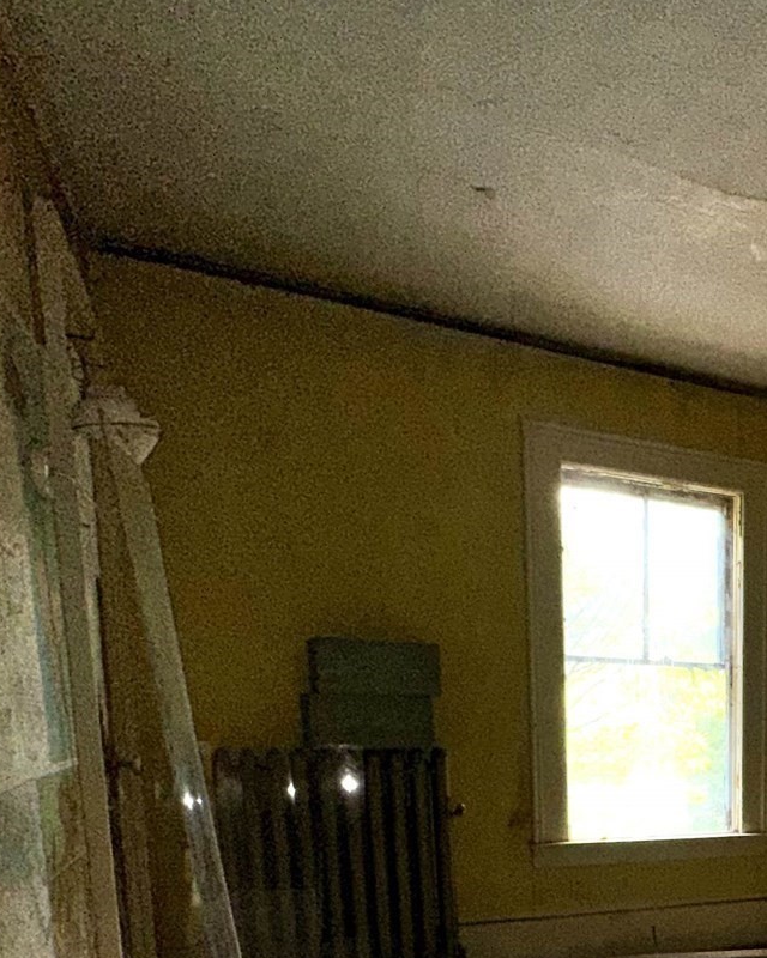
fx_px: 993
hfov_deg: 34.0
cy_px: 875
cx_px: 923
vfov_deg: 46.2
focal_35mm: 35
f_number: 2.2
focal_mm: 2.22
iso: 64
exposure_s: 1/122
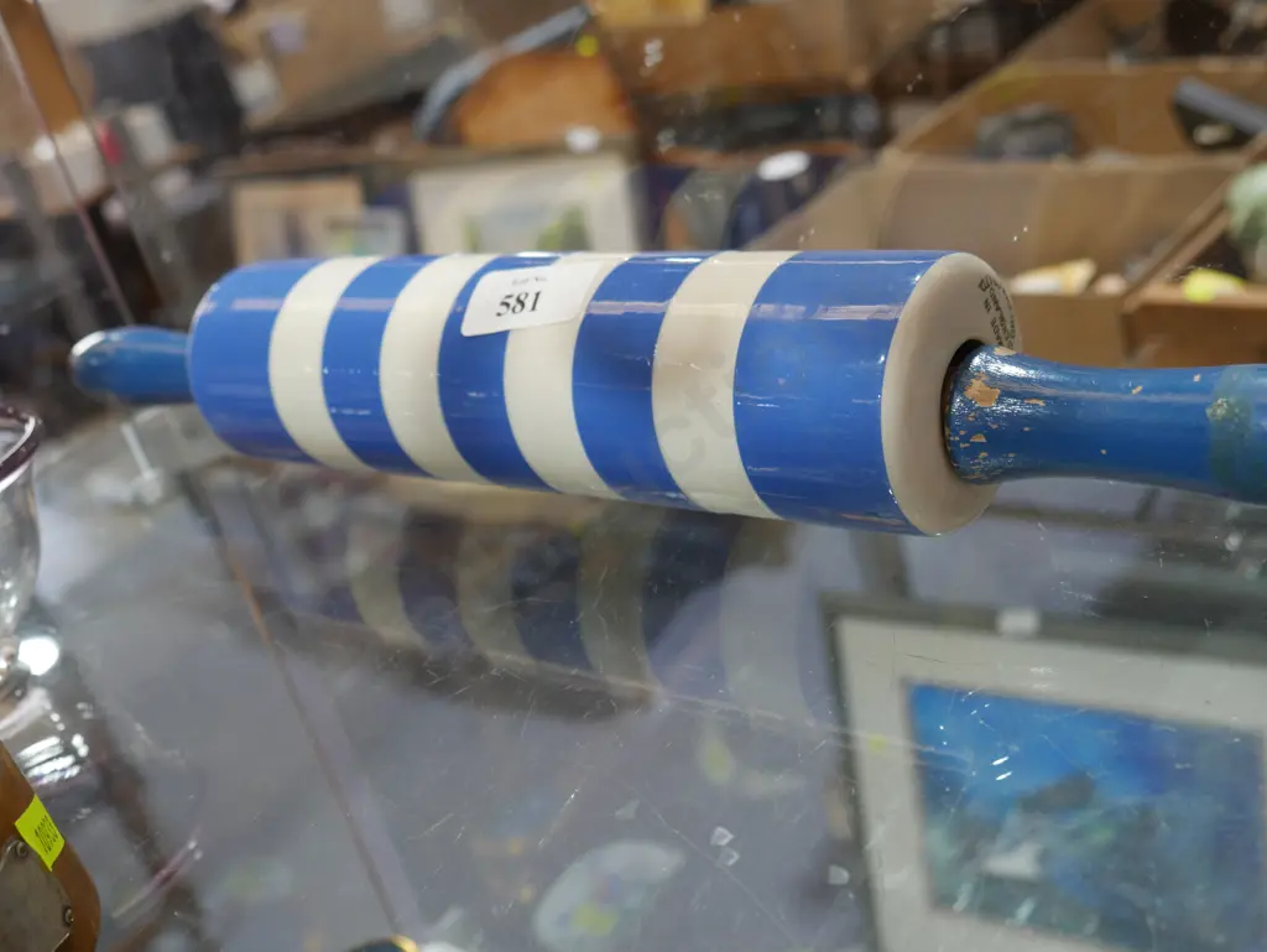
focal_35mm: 40
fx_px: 1465
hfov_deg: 46.8
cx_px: 634
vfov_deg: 36.0
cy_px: 476
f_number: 4.5
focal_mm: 20
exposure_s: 1/60
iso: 320
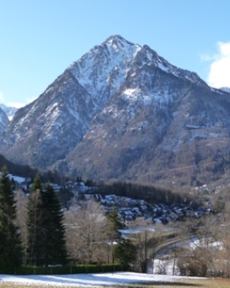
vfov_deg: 31.5
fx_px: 511
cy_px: 143
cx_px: 78
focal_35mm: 60
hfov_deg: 25.2
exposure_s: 1/500
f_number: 4.1
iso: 160
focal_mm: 7.6
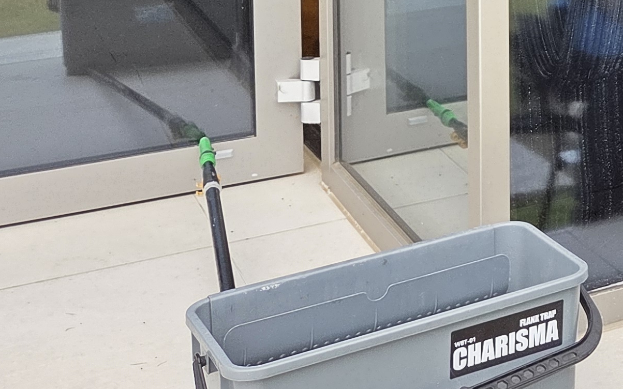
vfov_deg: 14.9
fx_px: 1375
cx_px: 839
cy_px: -205
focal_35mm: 81
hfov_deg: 22.5
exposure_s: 1/120
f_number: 1.8
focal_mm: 5.4
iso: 40
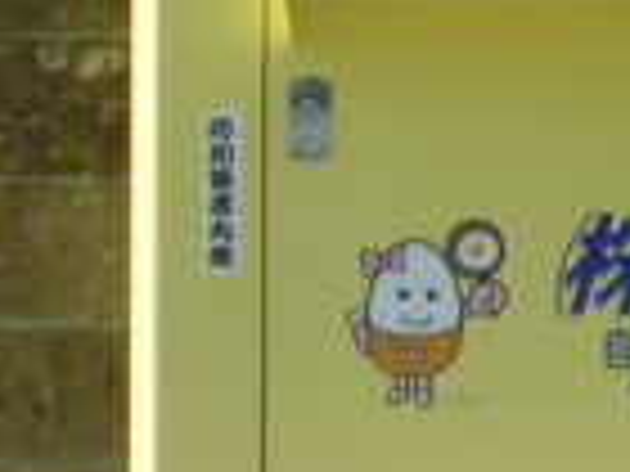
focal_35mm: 347
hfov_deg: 5.6
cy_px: -441
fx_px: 6315
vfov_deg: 4.2
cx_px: 1004
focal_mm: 6.8
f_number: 4
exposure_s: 1/500
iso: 80
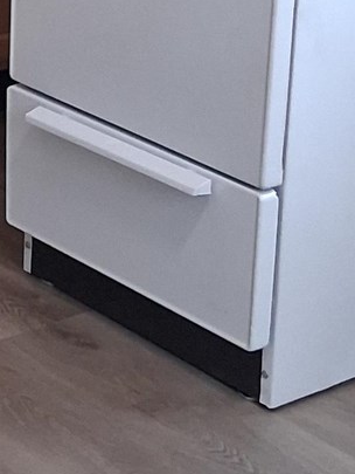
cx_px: -299
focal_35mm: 148
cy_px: 33
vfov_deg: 13.2
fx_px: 2023
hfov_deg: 9.5
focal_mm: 3.98
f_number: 1.8
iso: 250
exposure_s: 1/50
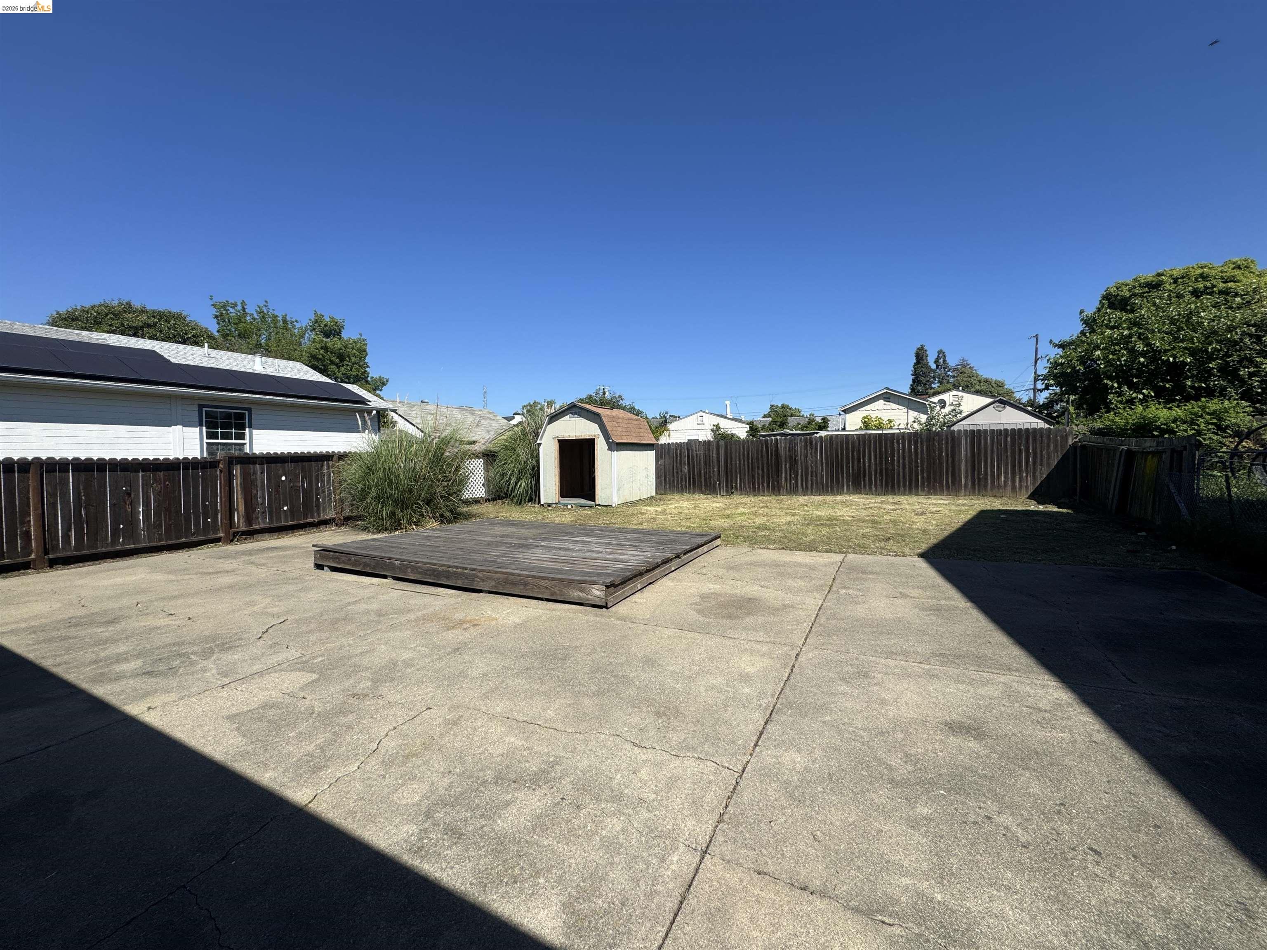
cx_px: 634
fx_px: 512
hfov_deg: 102.1
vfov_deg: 85.7
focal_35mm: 14
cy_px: 475
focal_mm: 2.22
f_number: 2.2
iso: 50
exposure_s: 1/2208
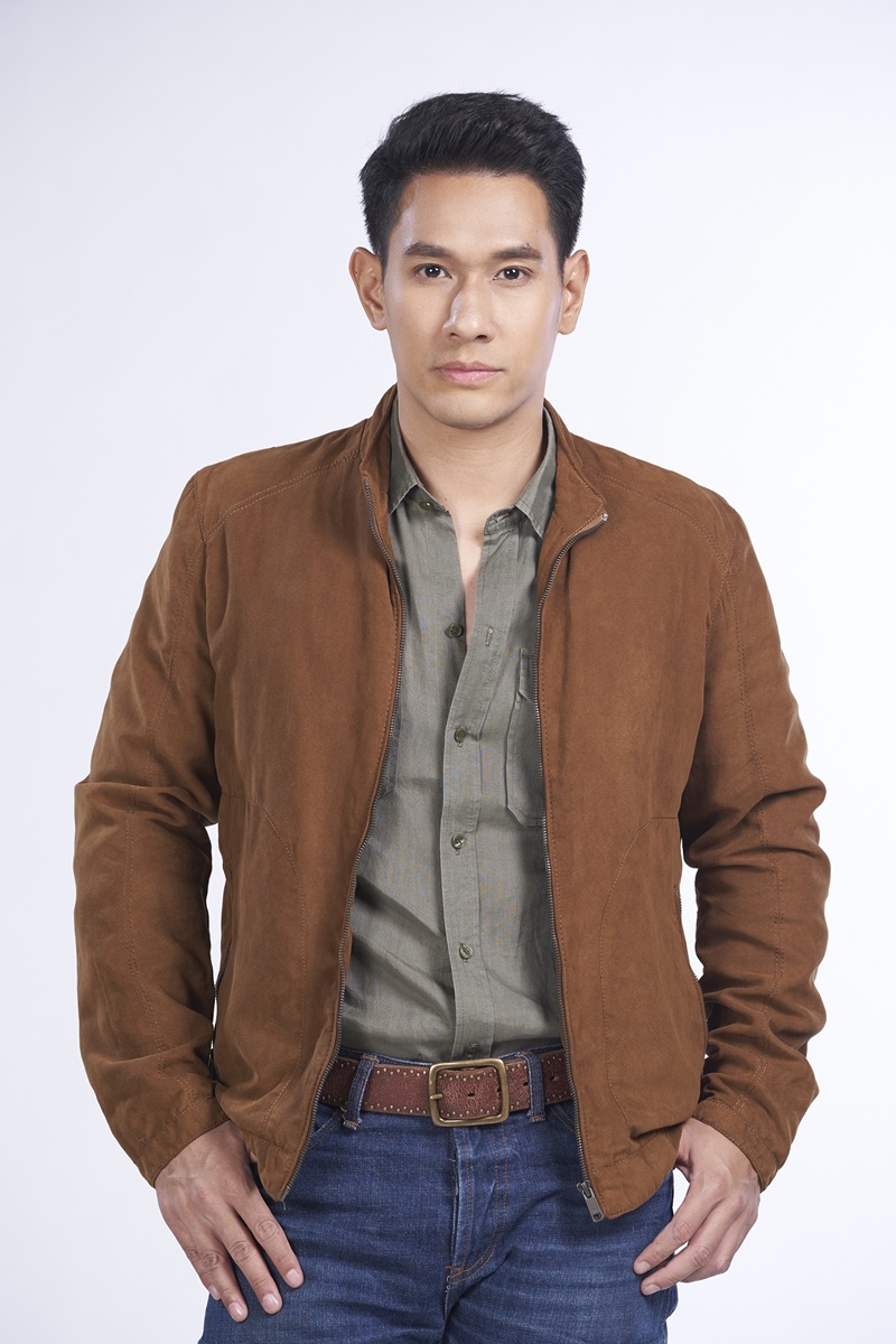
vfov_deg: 14.2
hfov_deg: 9.5
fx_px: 5413
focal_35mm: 145
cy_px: 672
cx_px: 448
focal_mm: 145
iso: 250
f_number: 5.6
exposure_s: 1/125
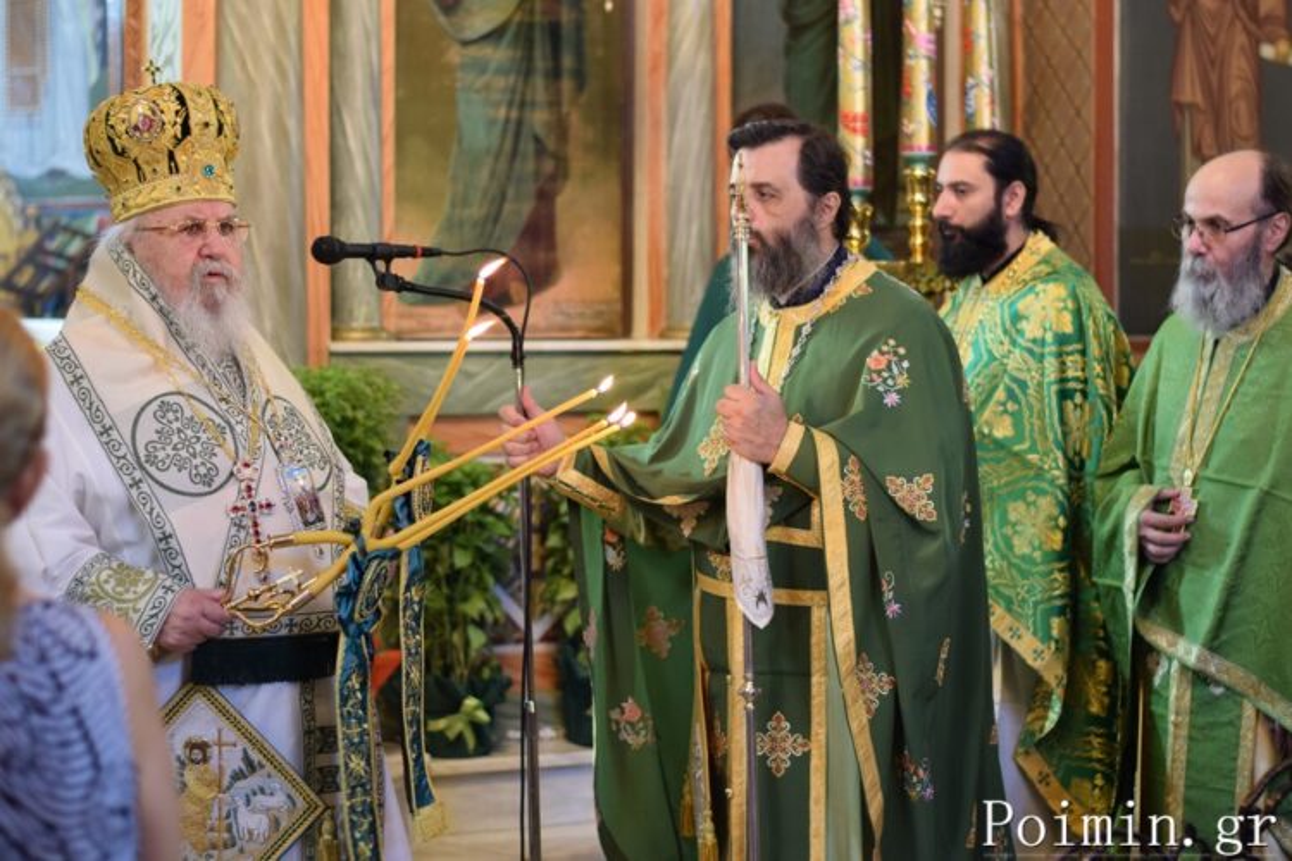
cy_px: 430
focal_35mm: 75
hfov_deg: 27.0
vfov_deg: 18.2
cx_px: 646
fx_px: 2691
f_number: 2
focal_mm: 50
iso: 800
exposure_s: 1/60
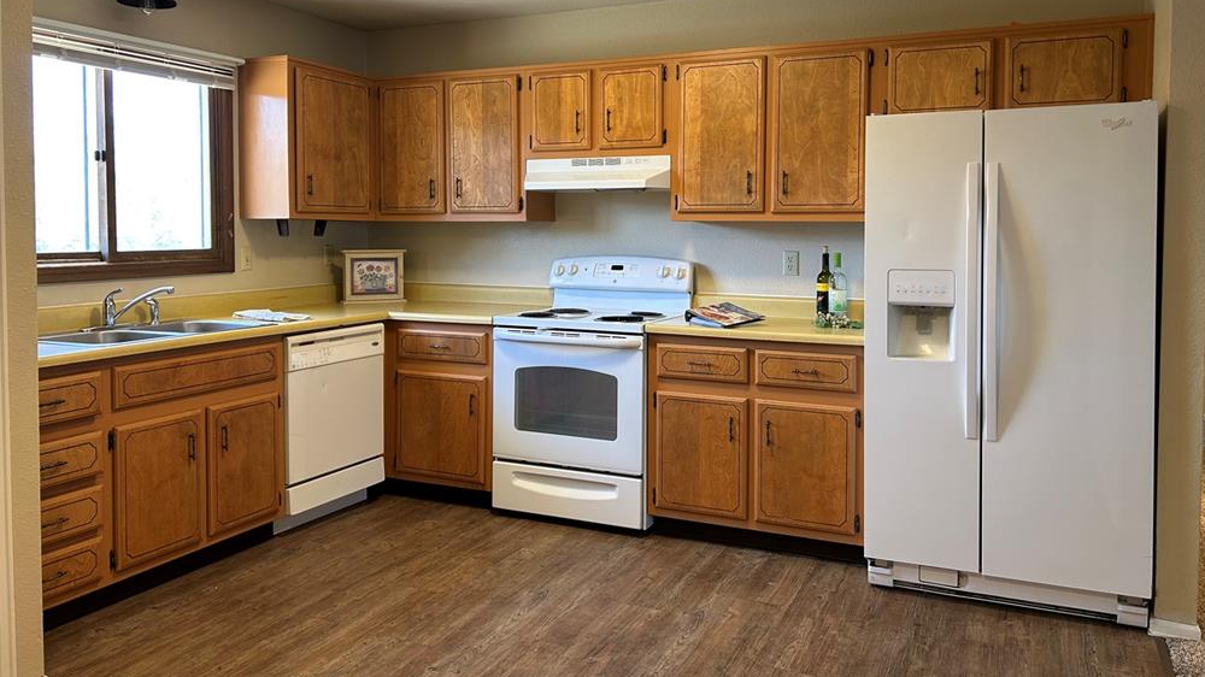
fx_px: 926
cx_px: 598
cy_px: 258
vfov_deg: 39.9
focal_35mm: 29
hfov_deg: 66.1
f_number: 1.5
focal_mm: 5.7
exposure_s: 1/60
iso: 80
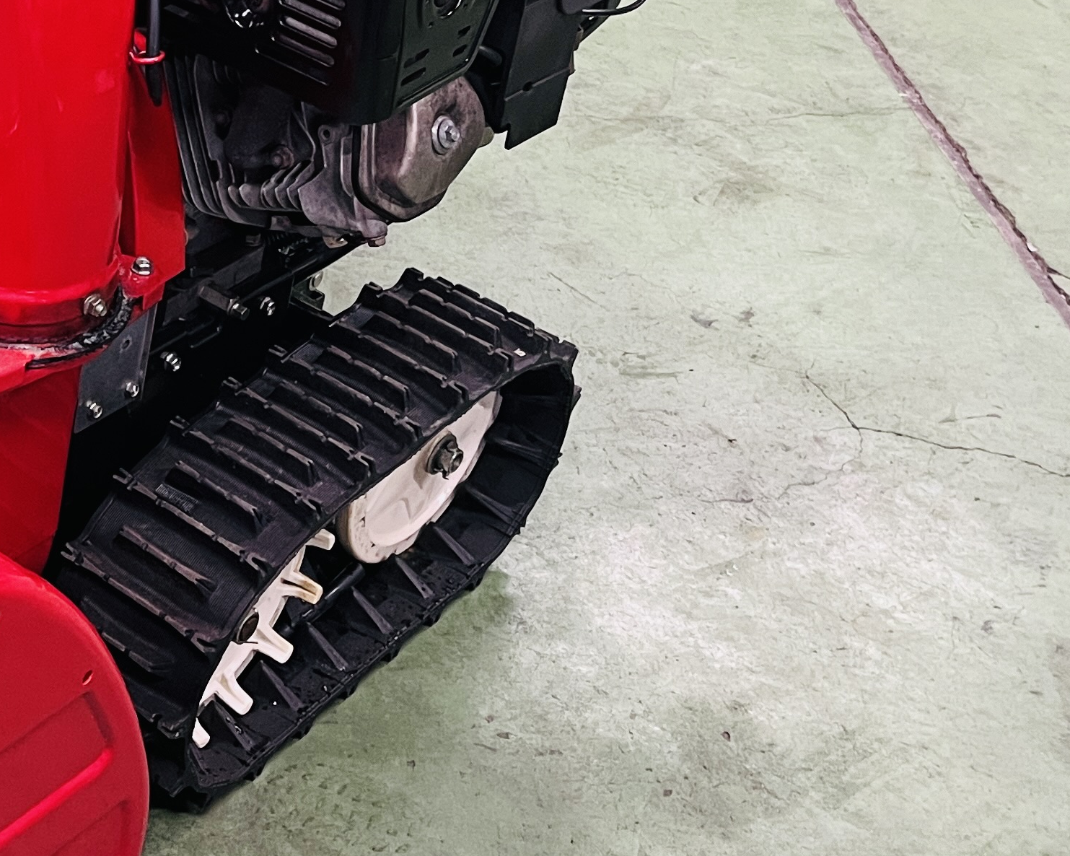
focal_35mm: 69
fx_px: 2185
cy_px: 235
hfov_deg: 25.8
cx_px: -54
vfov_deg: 22.0
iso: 400
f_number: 1.6
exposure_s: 1/60
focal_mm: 5.1
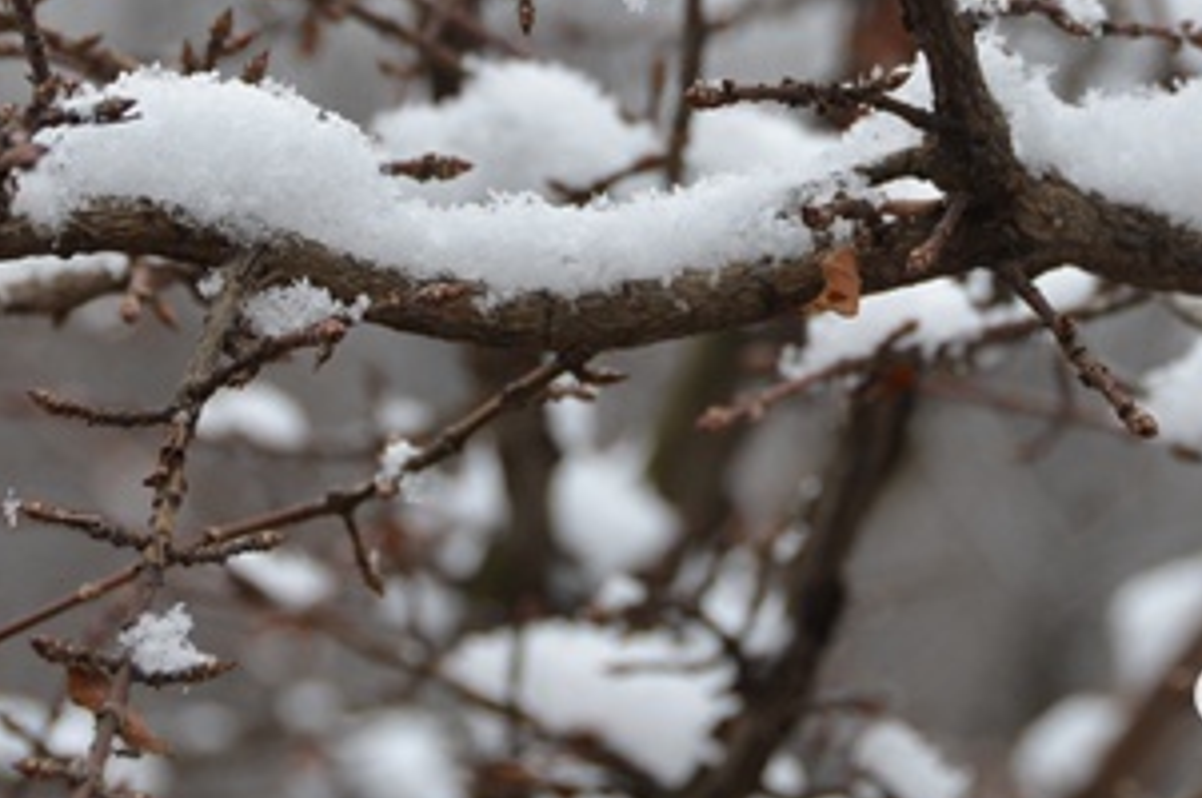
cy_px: -72
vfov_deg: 6.3
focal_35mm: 216
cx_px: 687
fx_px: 7204
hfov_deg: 9.5
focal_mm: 62
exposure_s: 1/180
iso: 200
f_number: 6.7
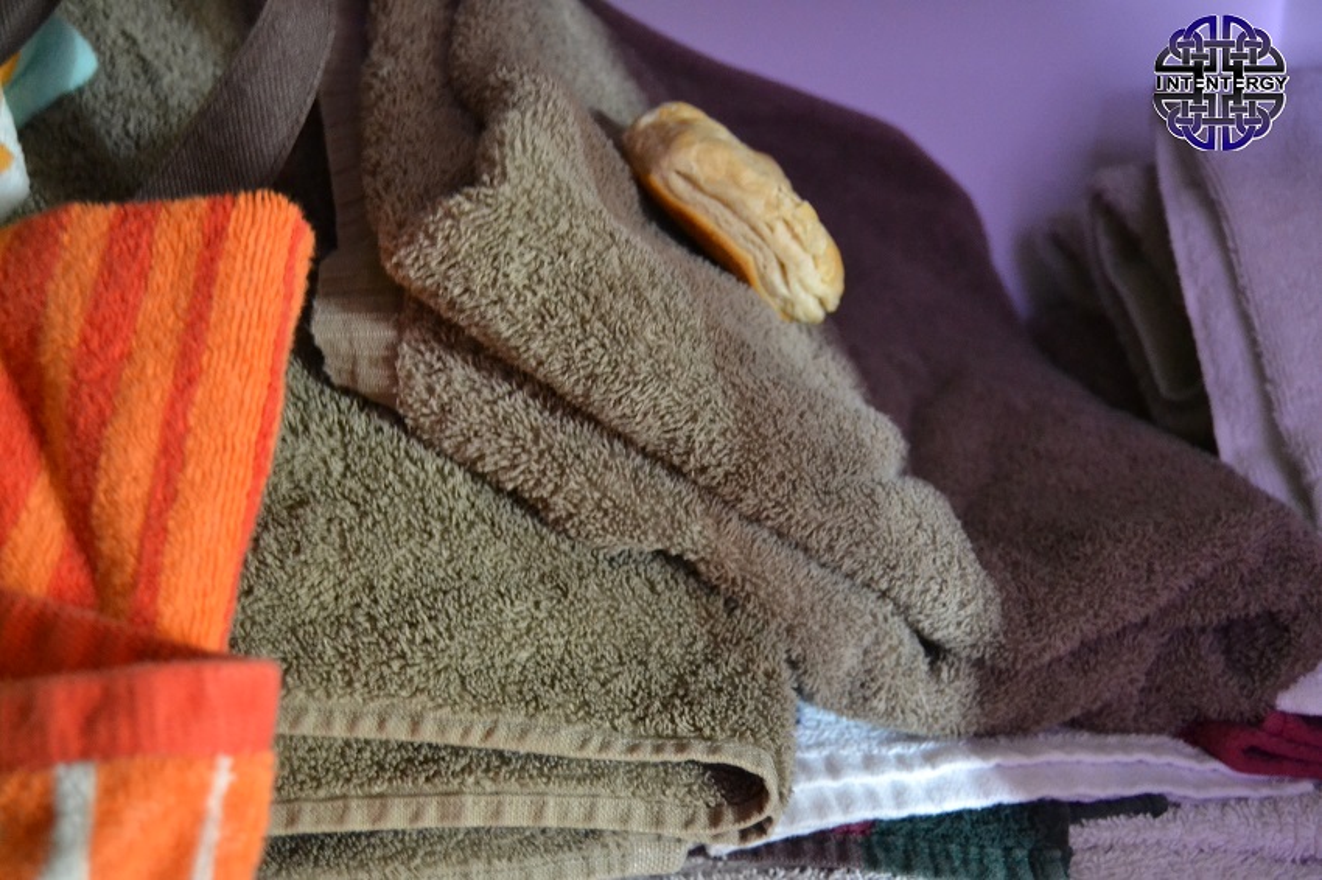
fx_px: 1652
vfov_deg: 29.8
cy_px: 440
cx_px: 661
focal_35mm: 45
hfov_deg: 43.6
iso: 3200
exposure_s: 1/5
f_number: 4.2
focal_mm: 30
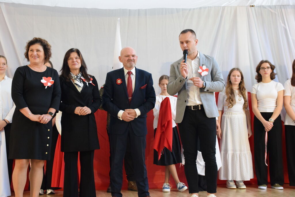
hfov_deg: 27.0
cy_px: 98
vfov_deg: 18.2
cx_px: 148
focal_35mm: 75
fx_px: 615
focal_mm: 50
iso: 2500
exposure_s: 1/60
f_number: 5
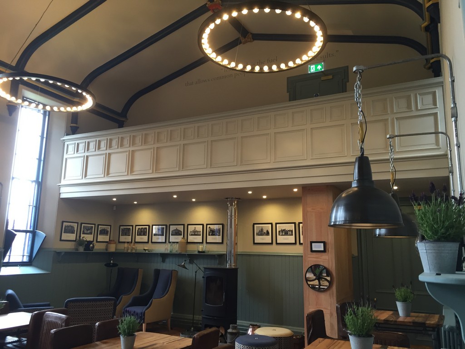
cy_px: 174
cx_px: 232
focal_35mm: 29
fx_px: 390
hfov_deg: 61.7
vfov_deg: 48.2
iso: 80
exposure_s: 1/33
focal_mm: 4.15
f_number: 2.2
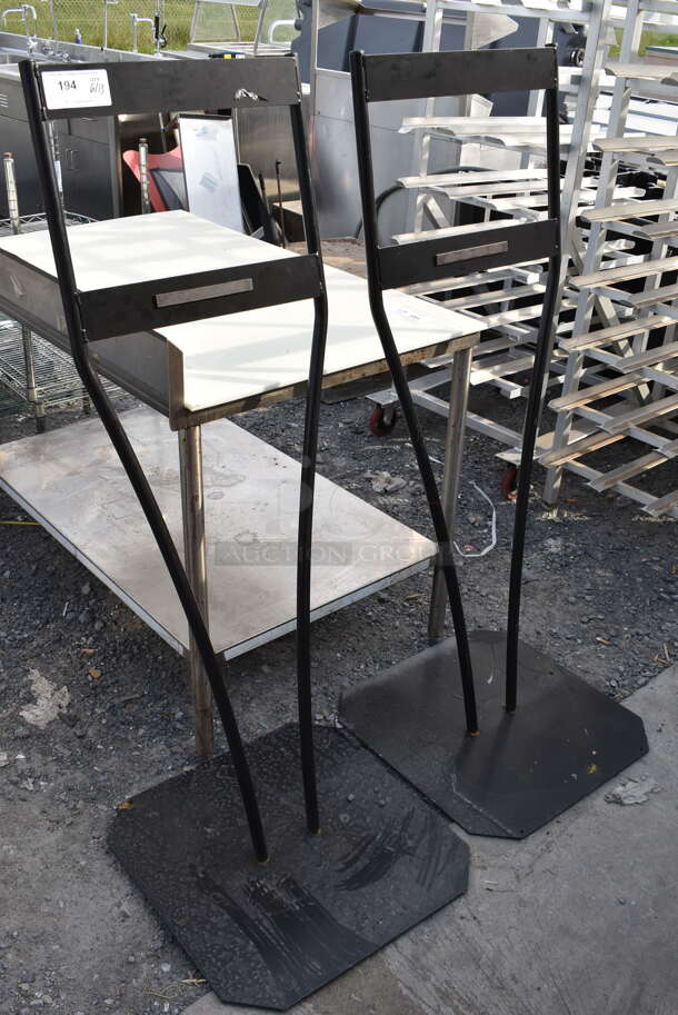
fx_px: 973
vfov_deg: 55.1
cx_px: 339
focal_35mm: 34
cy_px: 508
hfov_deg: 38.4
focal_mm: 23
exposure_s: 1/250
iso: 200
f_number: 8
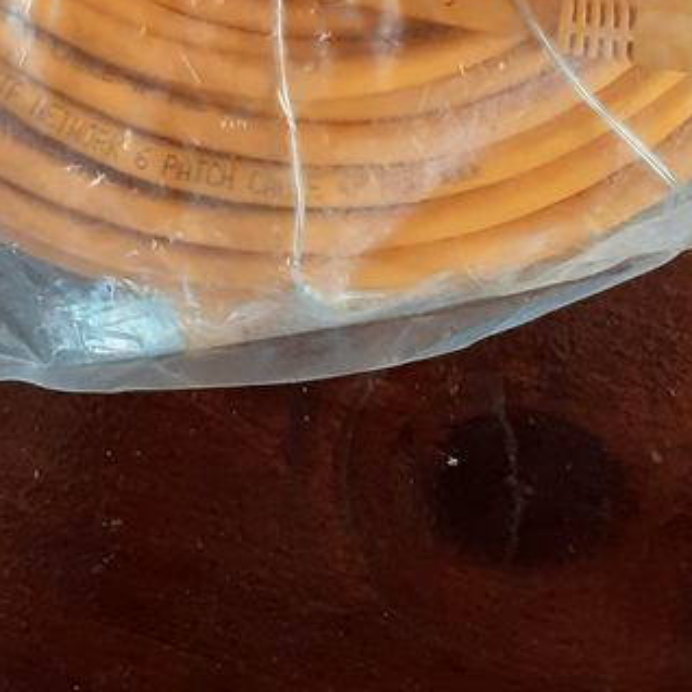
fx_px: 1696
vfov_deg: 19.8
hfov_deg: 22.9
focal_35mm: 75
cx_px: 222
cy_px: -361
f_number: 1.9
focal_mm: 3.6
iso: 80
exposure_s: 1/50
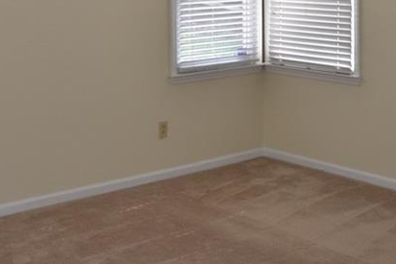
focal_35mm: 67
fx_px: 737
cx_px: 164
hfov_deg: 30.0
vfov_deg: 19.3
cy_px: -40
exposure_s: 1/60
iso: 400
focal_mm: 18
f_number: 3.5
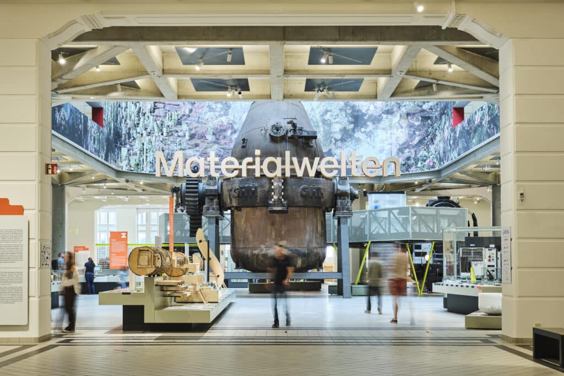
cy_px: 188
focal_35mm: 50
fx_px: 783
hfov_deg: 39.6
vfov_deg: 27.0
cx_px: 282
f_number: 7.1
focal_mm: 33
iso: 125
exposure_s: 1/2
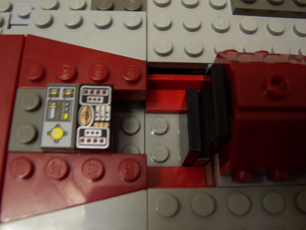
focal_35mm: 37
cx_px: 153
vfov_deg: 38.7
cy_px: 115
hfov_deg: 50.1
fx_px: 327
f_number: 2.8
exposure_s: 1/8
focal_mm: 5.6
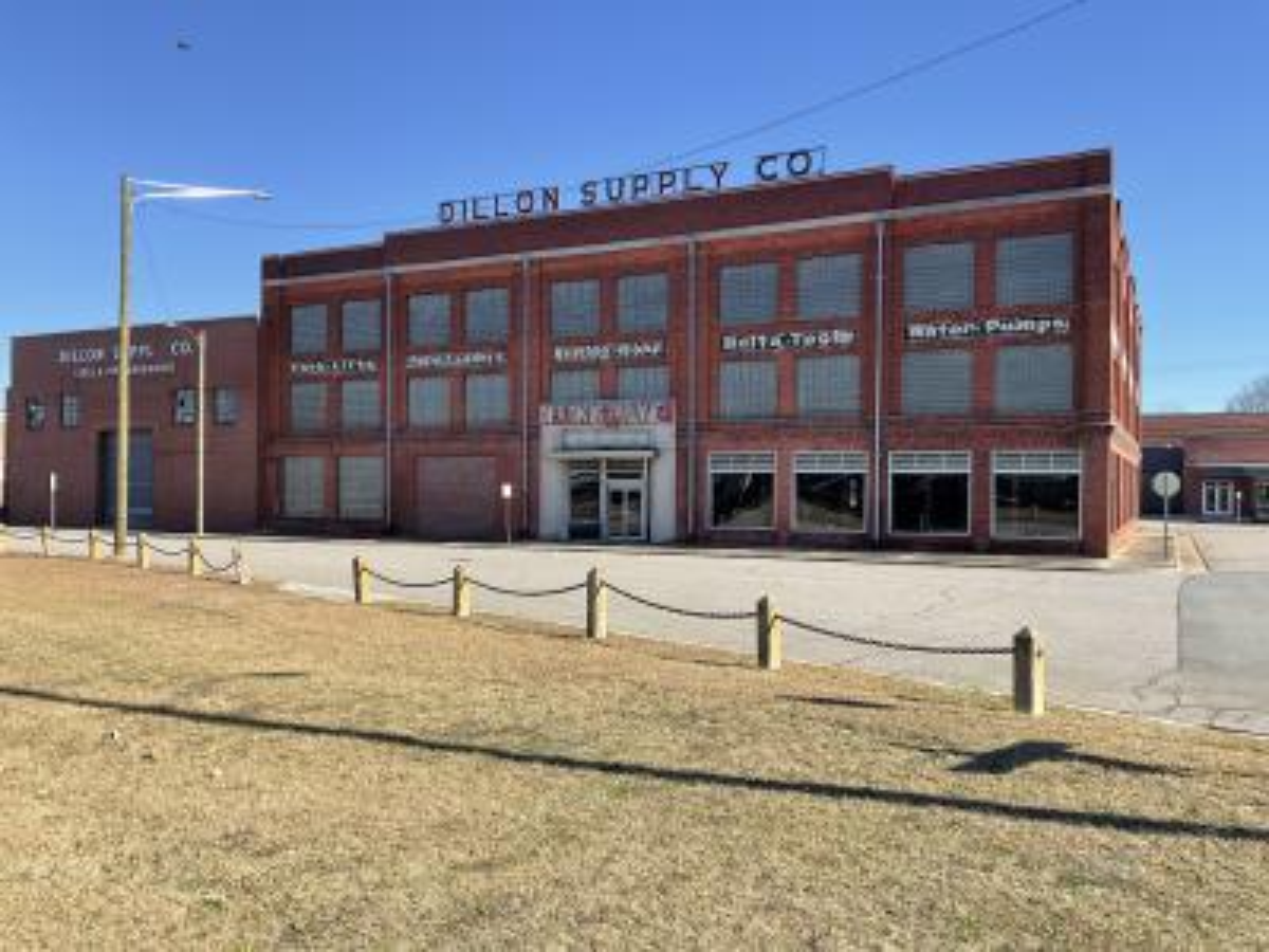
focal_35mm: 29
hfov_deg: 61.7
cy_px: 476
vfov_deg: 48.2
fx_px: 1063
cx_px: 634
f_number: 1.8
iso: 16
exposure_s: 1/1221
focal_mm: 3
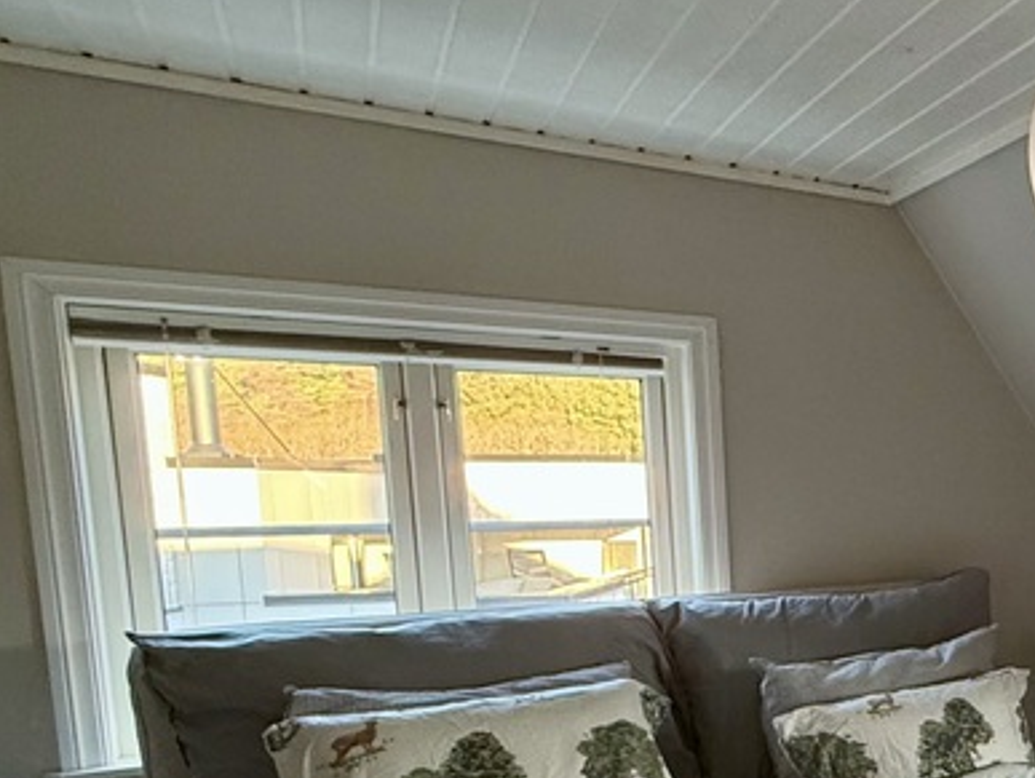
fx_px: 1107
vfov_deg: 37.5
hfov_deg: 37.8
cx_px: 1238
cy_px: 604
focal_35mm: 37
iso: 400
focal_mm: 2.22
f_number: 2.2
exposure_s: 1/62
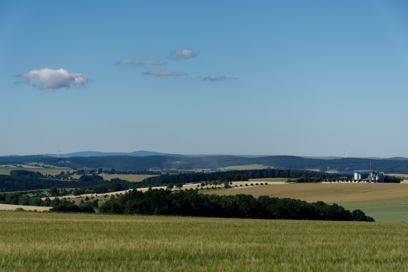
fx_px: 1326
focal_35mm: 117
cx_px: 204
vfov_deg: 11.7
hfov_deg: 17.5
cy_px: 136
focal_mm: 78
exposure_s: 1/640
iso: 100
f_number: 10
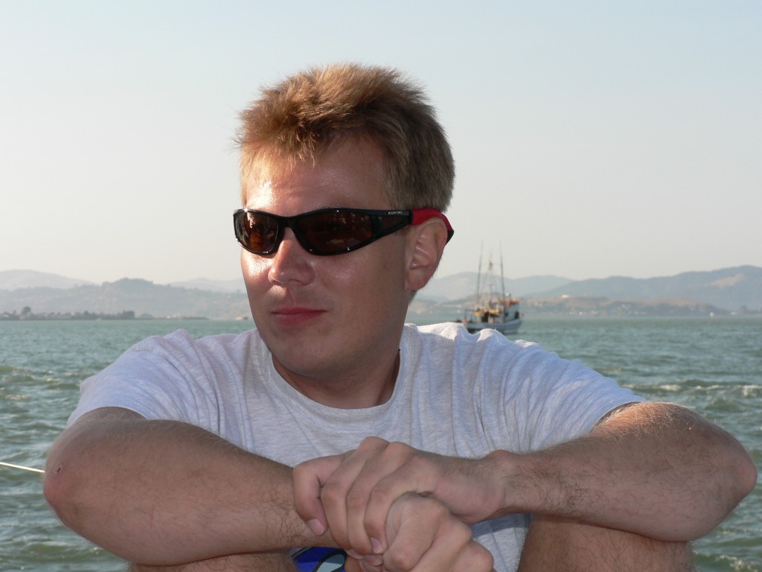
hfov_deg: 20.2
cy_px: 286
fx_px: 2135
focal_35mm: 97
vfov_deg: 15.2
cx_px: 381
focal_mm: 16.2
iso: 80
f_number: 4.5
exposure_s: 1/400
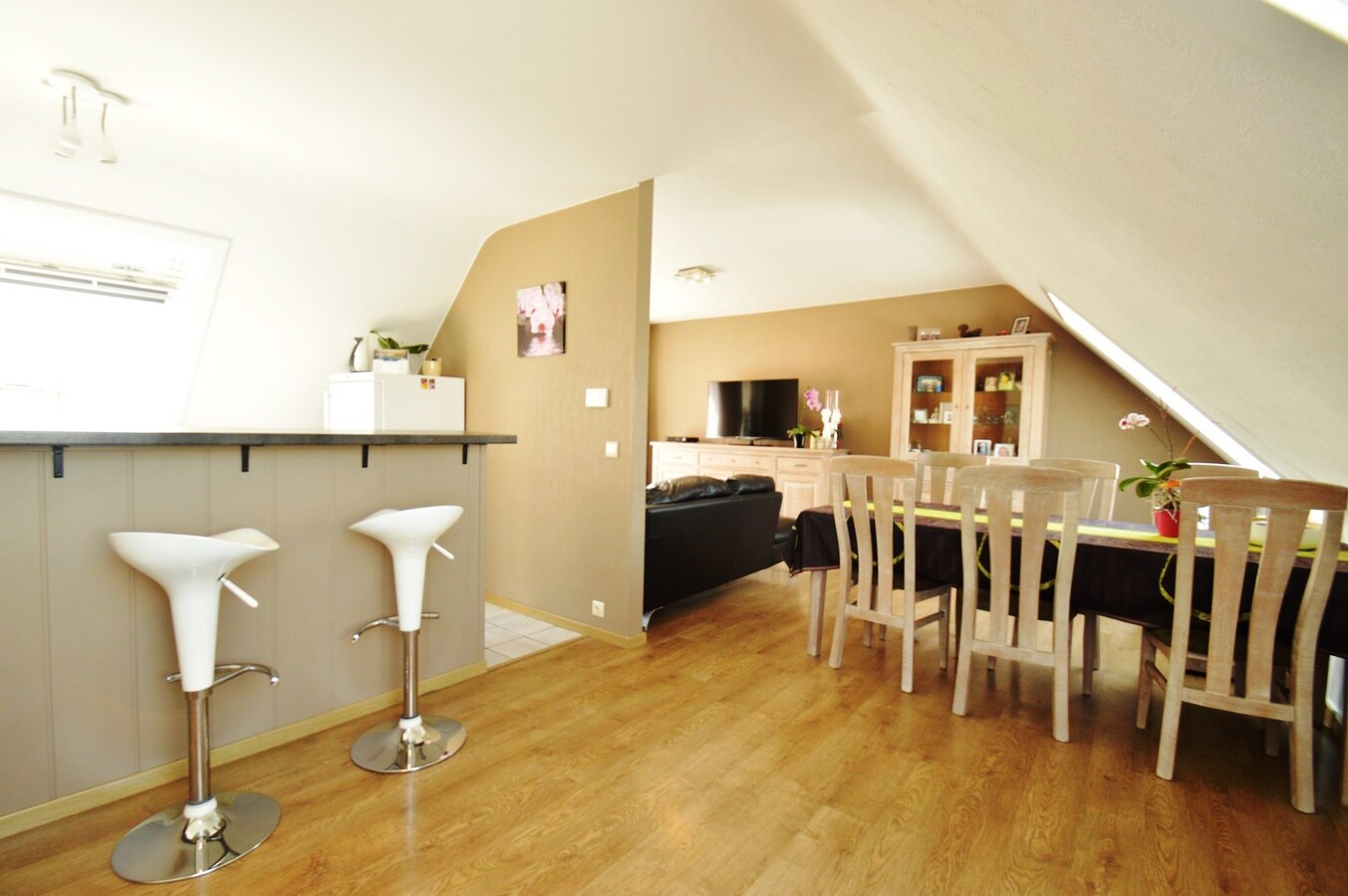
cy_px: 448
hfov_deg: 95.0
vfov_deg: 72.0
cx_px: 674
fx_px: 617
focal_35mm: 16
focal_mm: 11
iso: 400
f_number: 4
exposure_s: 1/60
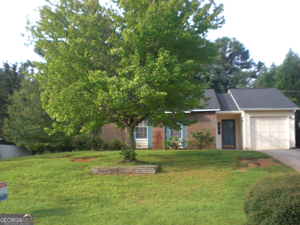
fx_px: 329
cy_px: 112
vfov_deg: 37.7
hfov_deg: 49.0
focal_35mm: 38
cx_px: 150
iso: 64
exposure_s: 1/200
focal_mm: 6.3
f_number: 3.1
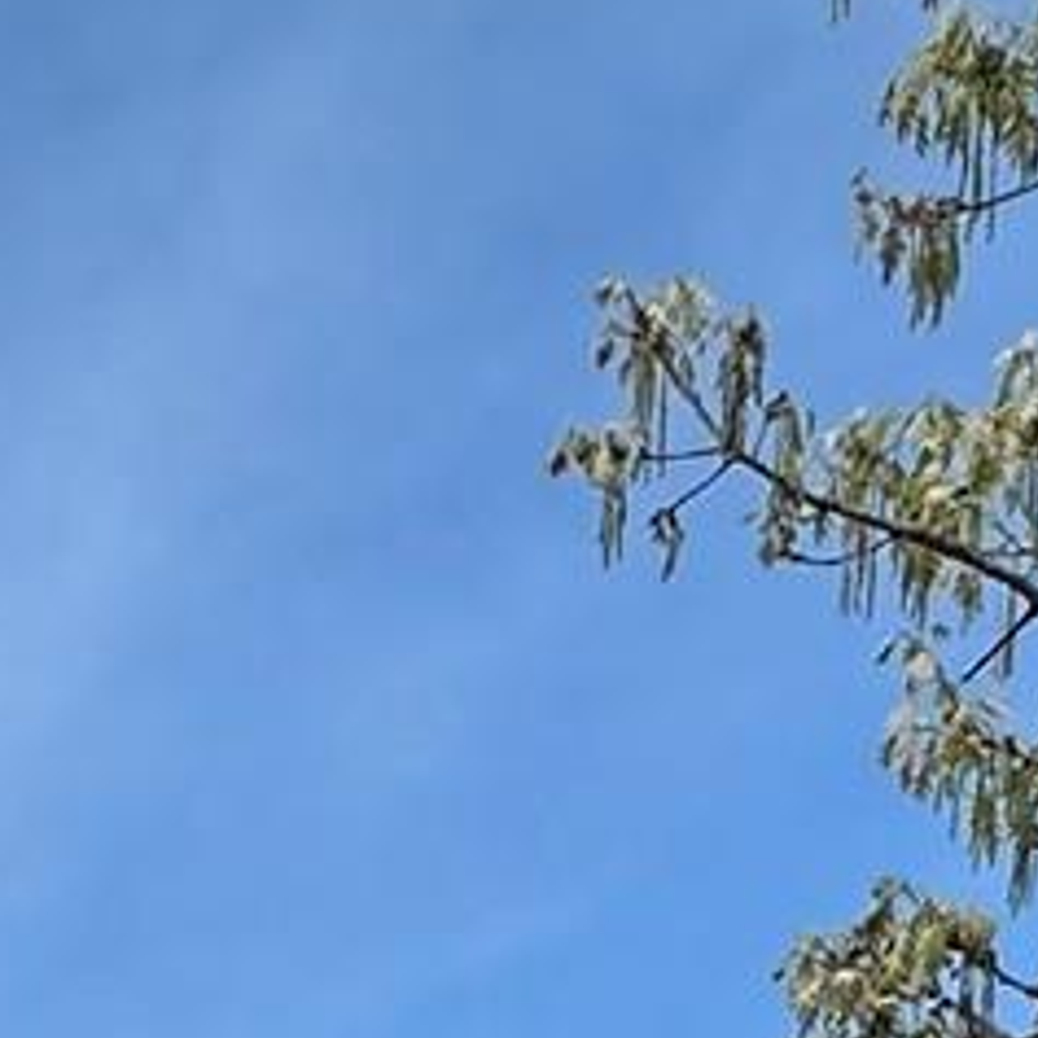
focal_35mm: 107
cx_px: 44
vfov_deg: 11.9
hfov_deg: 16.0
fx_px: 3630
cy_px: 2755
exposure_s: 1/2564
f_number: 2.2
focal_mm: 2.22
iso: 50
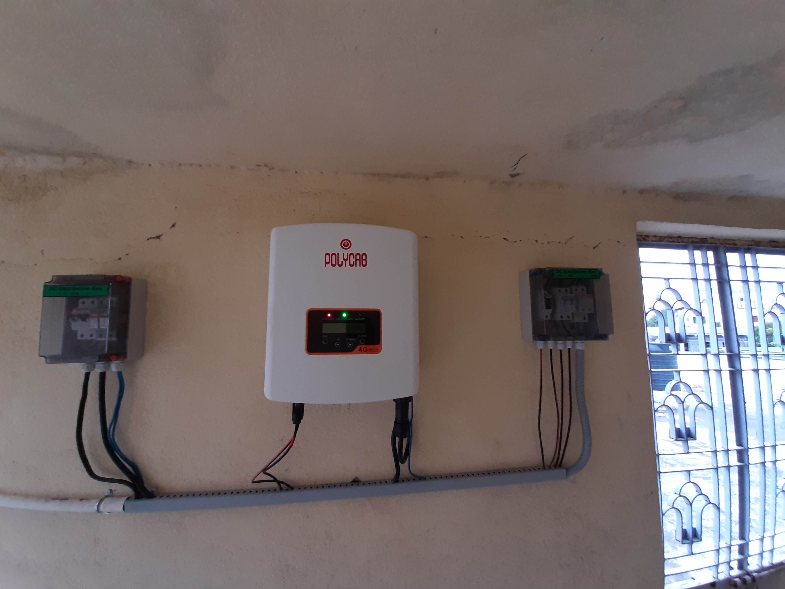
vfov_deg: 89.9
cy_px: 294
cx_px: 392
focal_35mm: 13
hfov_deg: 106.2
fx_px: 295
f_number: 2.2
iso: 160
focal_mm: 1.42
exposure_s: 1/50
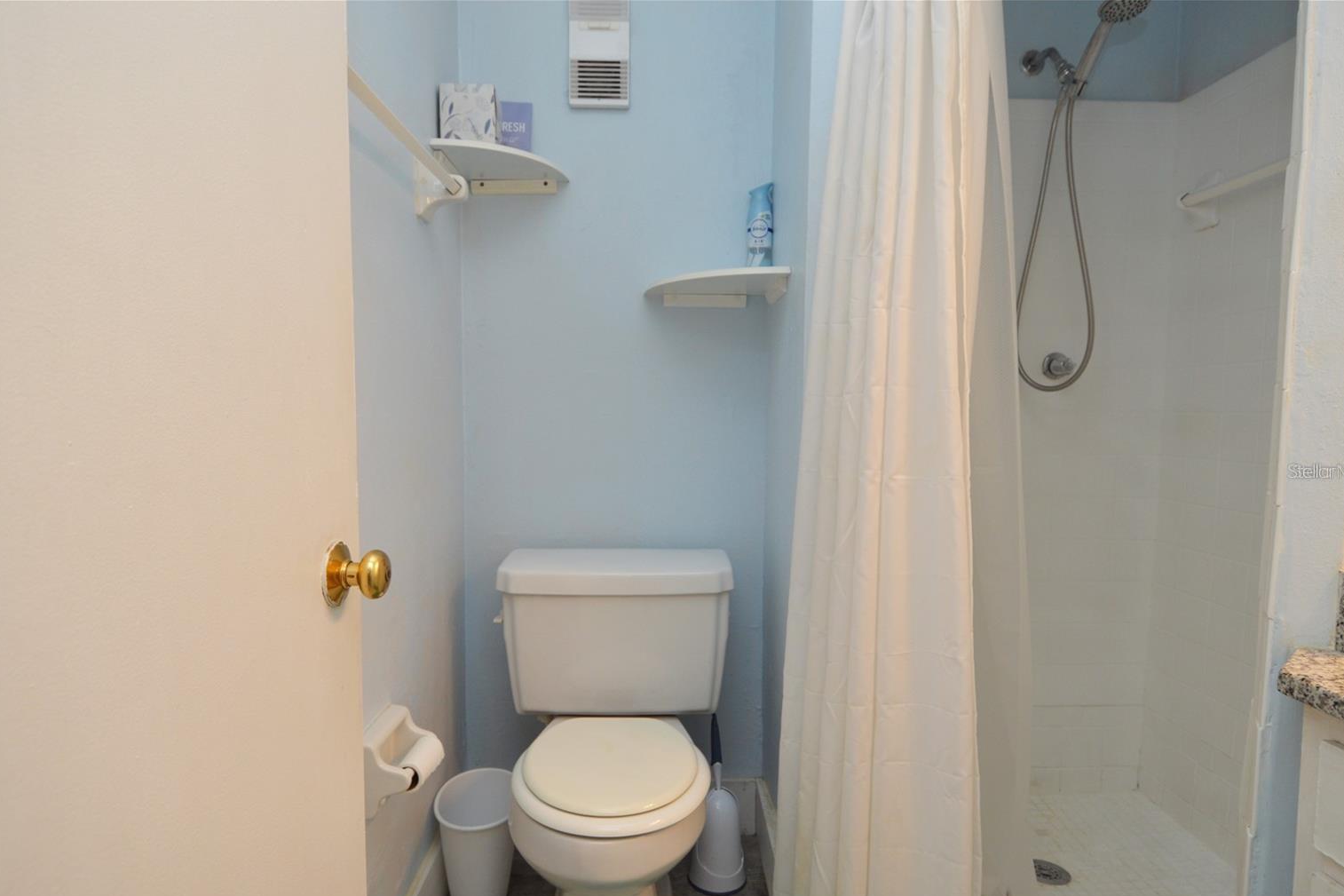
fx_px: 709
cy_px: 471
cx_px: 661
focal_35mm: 19
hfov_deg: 86.9
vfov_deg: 64.5
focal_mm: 12
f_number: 4
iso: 400
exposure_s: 1/60
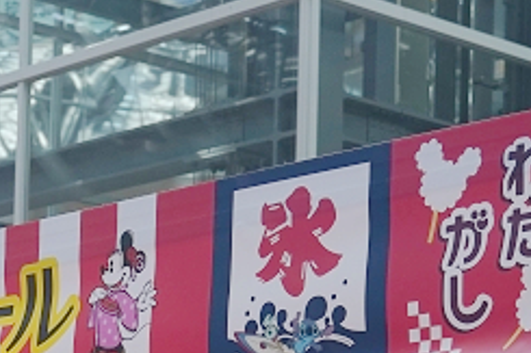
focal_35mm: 142
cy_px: 723
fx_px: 2093
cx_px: -13
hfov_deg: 14.2
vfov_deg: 9.0
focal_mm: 29
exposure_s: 1/160
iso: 500
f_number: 4
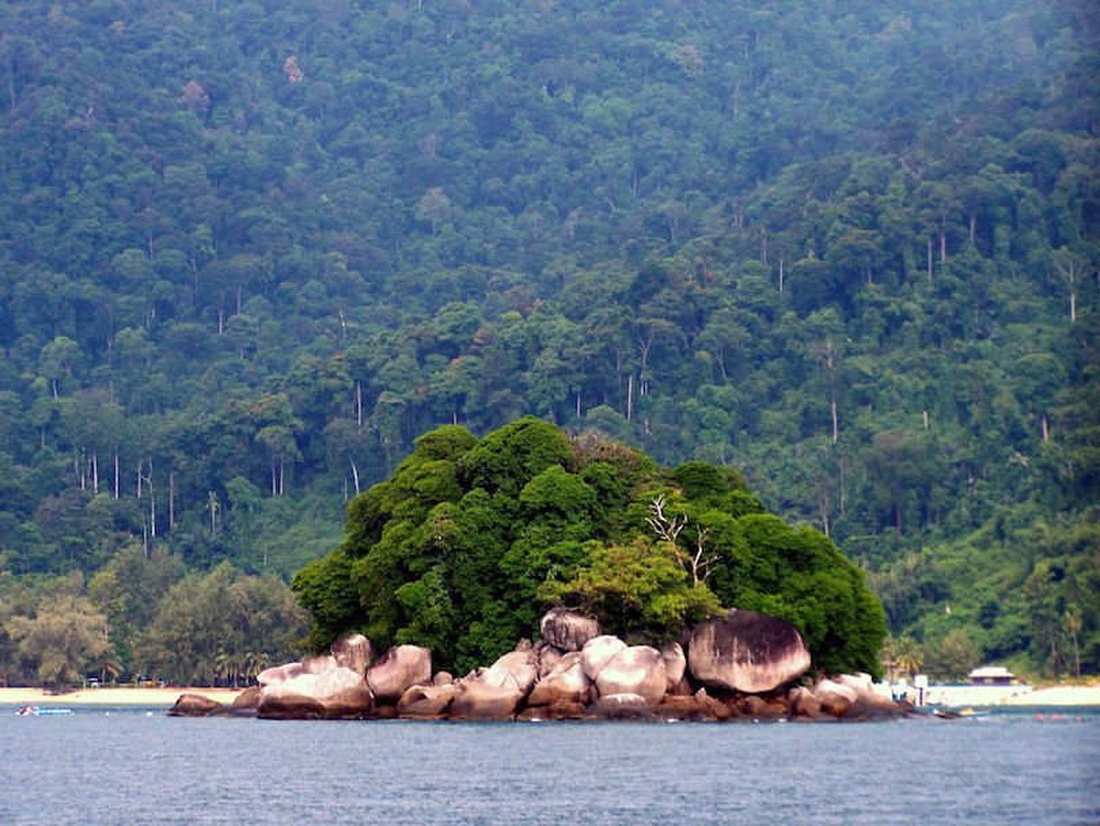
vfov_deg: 11.6
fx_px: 4069
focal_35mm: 128
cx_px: 550
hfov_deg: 15.4
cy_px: 413
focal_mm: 21.2
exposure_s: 1/640
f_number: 3.2
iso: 100
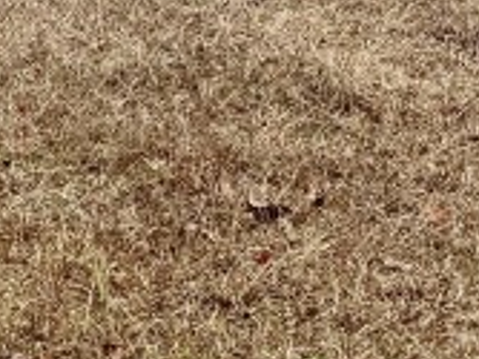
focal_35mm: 147
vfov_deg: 8.7
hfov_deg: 13.4
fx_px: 2033
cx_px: 98
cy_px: -620
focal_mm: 6.76
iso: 80
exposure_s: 1/1361
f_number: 1.78
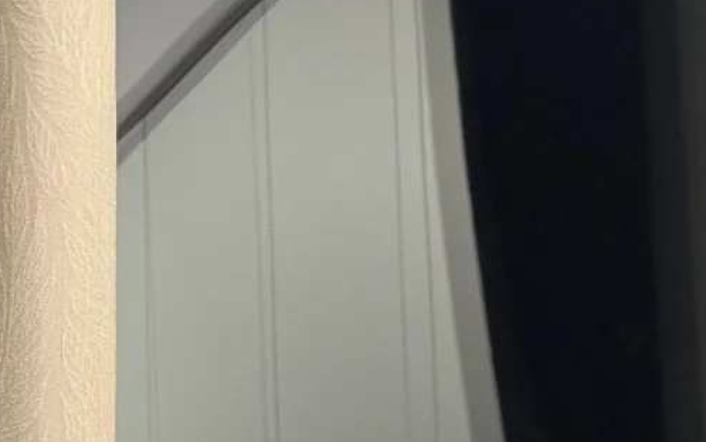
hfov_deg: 14.0
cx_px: 700
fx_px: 2830
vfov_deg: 8.8
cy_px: 506
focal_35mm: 147
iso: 250
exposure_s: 1/60
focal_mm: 6.76
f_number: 1.78
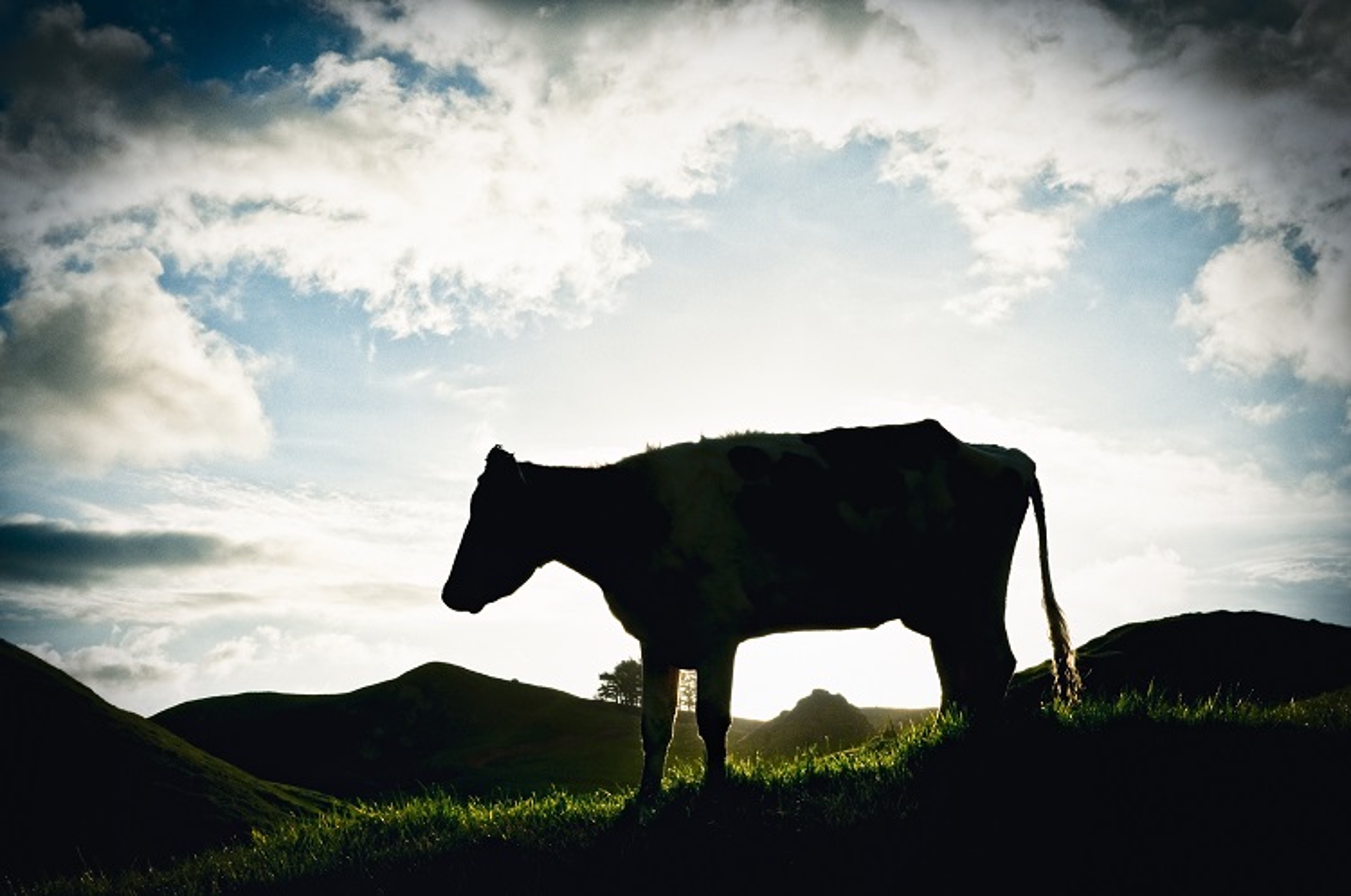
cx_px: 676
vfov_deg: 28.9
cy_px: 448
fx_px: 1743
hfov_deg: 42.4
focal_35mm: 46
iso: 200
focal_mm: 31
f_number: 16
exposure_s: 1/1000
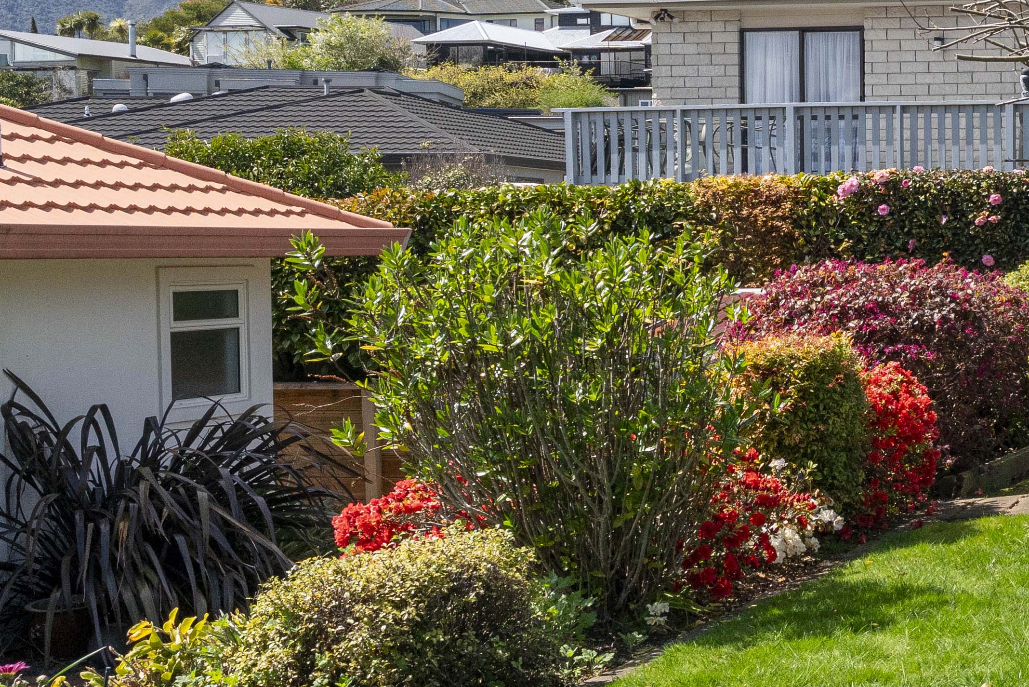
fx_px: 2000
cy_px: 283
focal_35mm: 70
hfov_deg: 23.7
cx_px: 1487
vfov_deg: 19.5
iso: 640
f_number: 9
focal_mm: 18.8
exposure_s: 1/1600
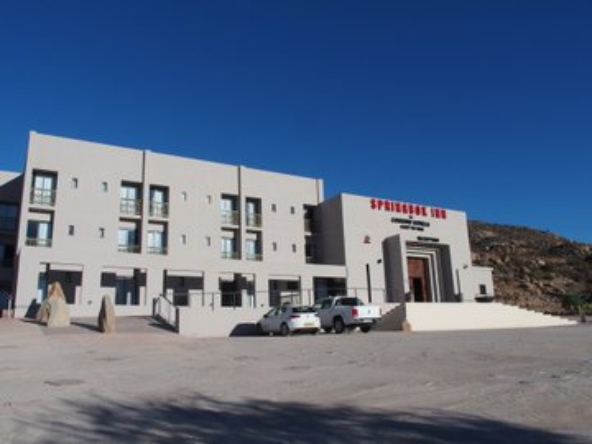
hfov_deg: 63.4
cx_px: 296
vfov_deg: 49.7
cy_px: 222
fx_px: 479
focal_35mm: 28
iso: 100
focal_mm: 6
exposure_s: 1/800
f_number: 5.6
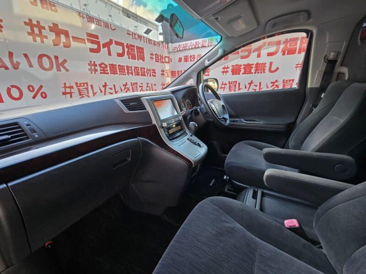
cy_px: 137
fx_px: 137
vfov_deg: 89.9
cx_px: 183
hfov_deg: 106.2
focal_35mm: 13
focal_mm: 2.2
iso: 80
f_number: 2.2
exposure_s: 1/50
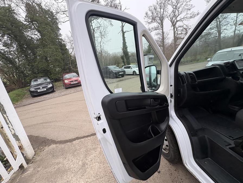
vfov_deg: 85.7
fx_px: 98
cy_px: 92
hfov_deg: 102.1
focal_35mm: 14
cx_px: 122
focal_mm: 2.22
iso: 64
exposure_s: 1/214
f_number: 2.2
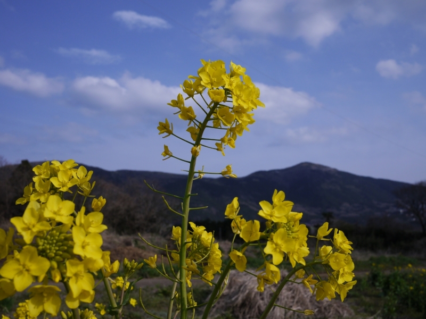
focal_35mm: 40
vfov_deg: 36.0
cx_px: 213
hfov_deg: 46.8
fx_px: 492
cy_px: 160
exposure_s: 1/320
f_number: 8
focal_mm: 20
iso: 200
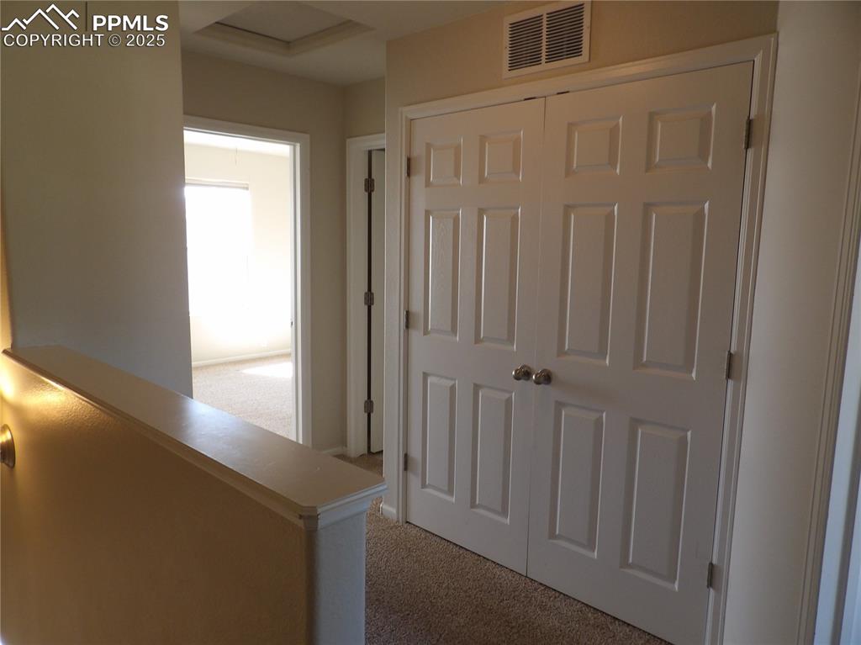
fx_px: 597
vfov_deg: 56.8
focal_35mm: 24
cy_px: 322
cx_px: 430
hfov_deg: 71.6
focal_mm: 4.3
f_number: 3.2
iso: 142
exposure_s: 1/33
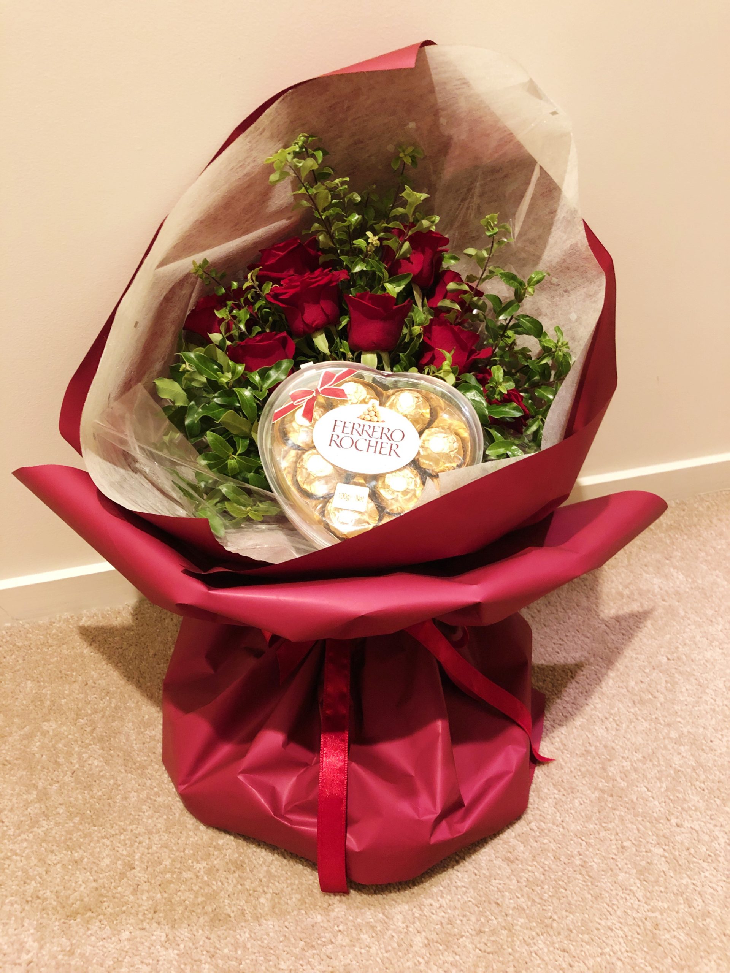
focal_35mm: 28
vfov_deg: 63.4
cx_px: 365
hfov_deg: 49.7
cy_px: 486
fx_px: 787
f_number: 1.8
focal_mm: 4
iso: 100
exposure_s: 1/4
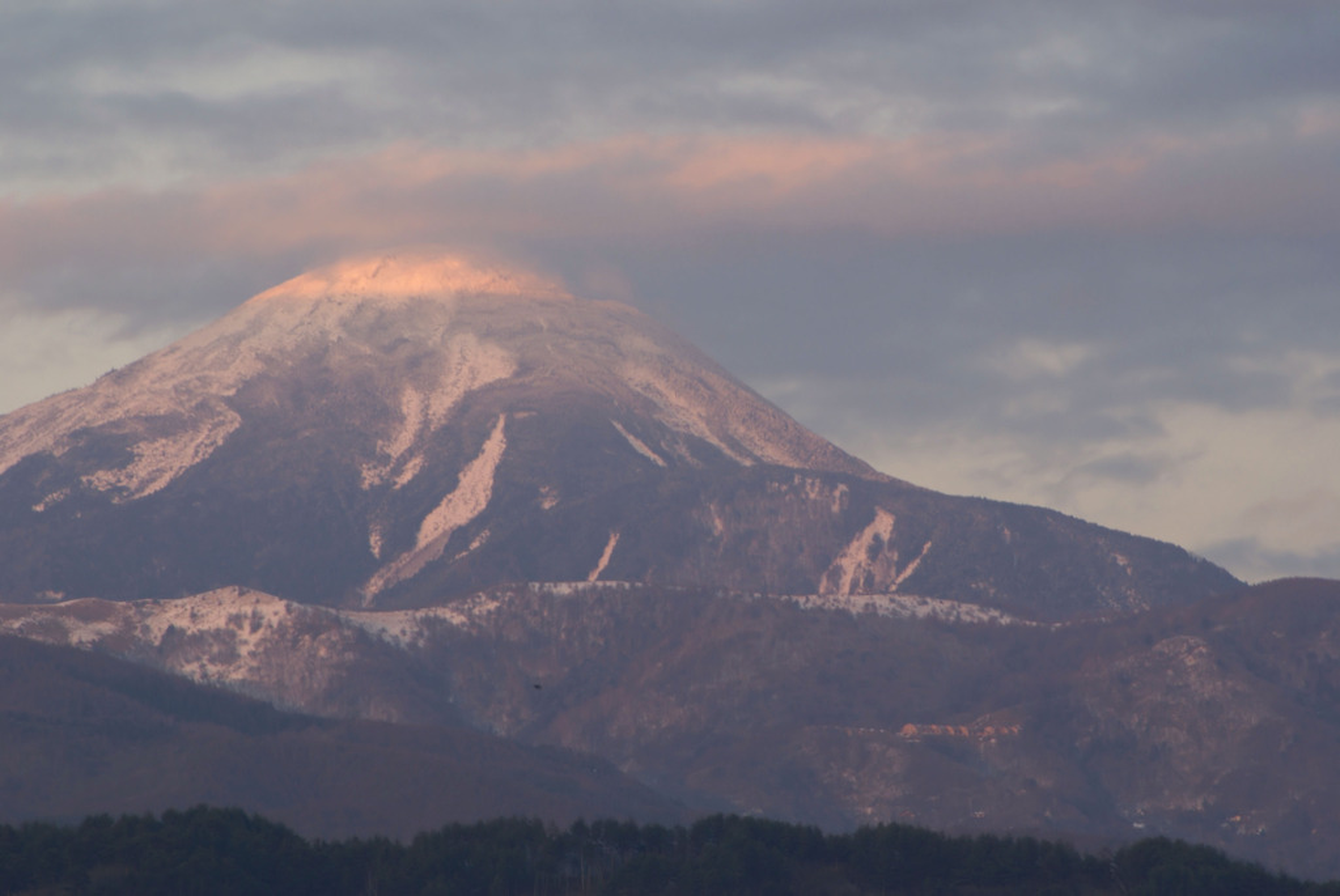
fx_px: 11178
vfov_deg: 4.6
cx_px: 670
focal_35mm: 300
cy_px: 448
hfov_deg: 6.9
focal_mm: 200
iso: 100
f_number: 9
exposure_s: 1/30
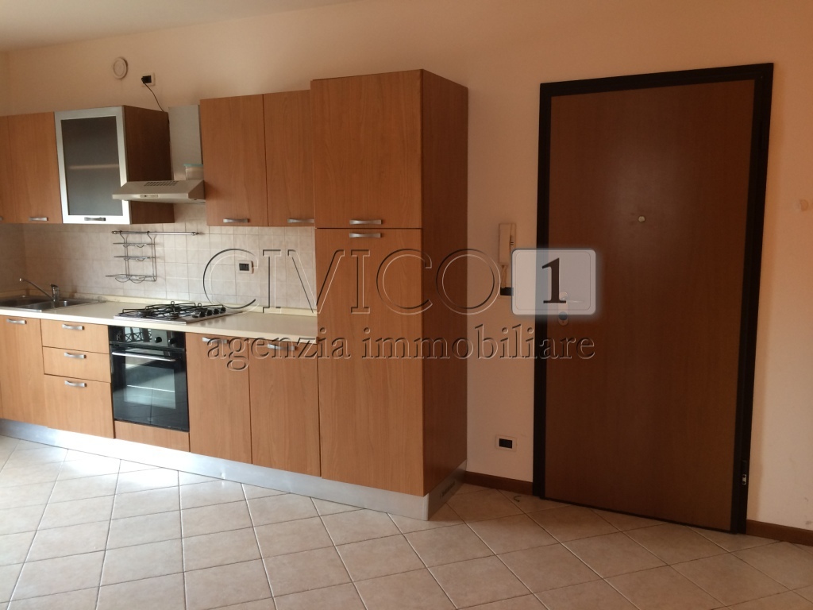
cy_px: 305
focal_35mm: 29
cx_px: 406
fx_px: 681
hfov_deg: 61.7
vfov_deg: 48.2
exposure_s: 1/33
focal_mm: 4.15
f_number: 2.2
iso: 100
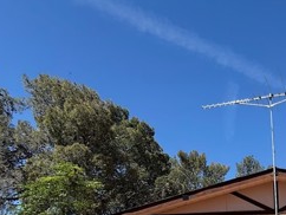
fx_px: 306
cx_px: 253
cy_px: 226
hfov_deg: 45.7
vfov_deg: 34.4
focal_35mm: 37
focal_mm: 2.22
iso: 50
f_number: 2.2
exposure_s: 1/2506
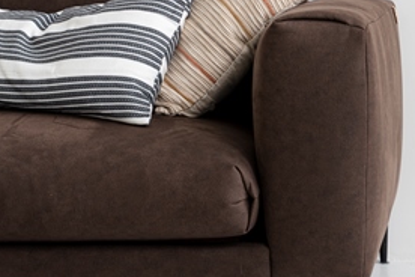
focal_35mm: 139
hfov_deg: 14.5
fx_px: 1602
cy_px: 133
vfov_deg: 9.9
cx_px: 426
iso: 100
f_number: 8
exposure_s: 1/4
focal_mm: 60
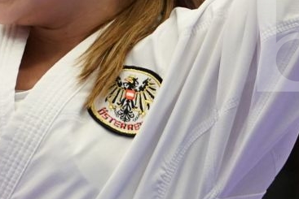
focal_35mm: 902
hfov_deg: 2.3
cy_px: 18
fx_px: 7494
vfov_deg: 1.5
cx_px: 57
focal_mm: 184
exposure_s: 1/1000
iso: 2000
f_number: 2.8
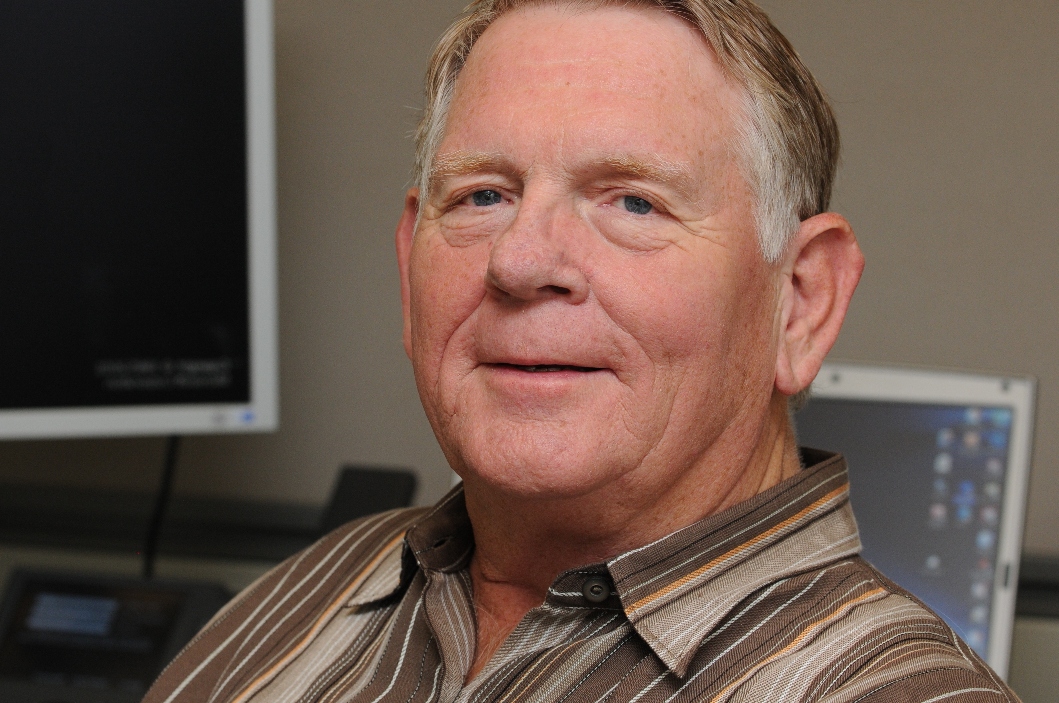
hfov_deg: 13.8
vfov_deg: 9.2
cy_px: 333
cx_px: 508
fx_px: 4378
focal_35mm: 149
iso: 450
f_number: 5
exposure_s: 1/60
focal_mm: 82
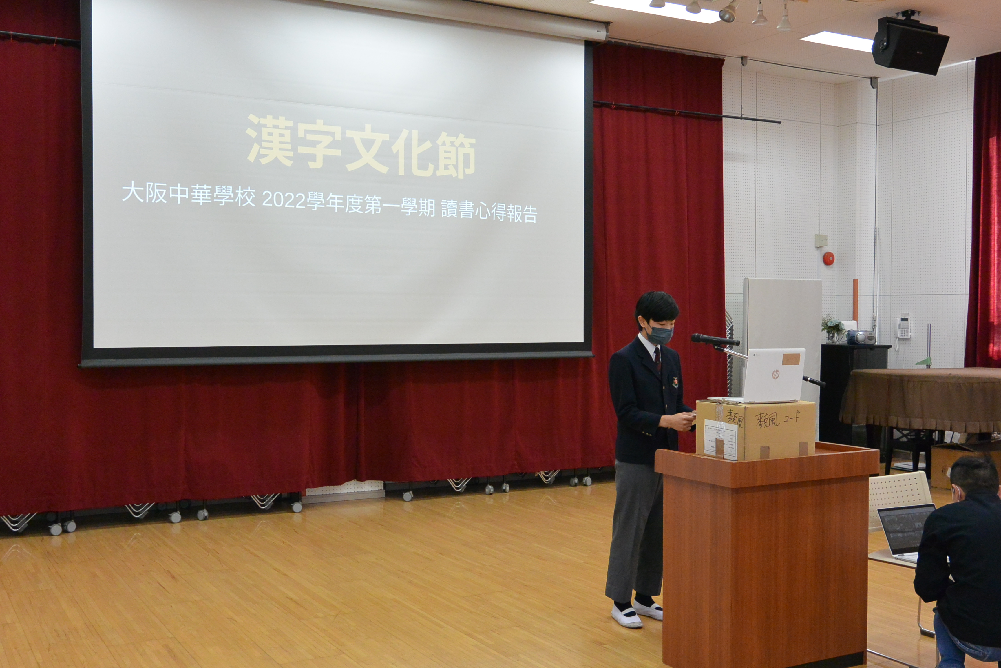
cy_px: 334
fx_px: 1084
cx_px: 500
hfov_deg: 49.6
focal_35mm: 39
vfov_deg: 34.2
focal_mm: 14.5
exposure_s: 1/125
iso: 720
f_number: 4
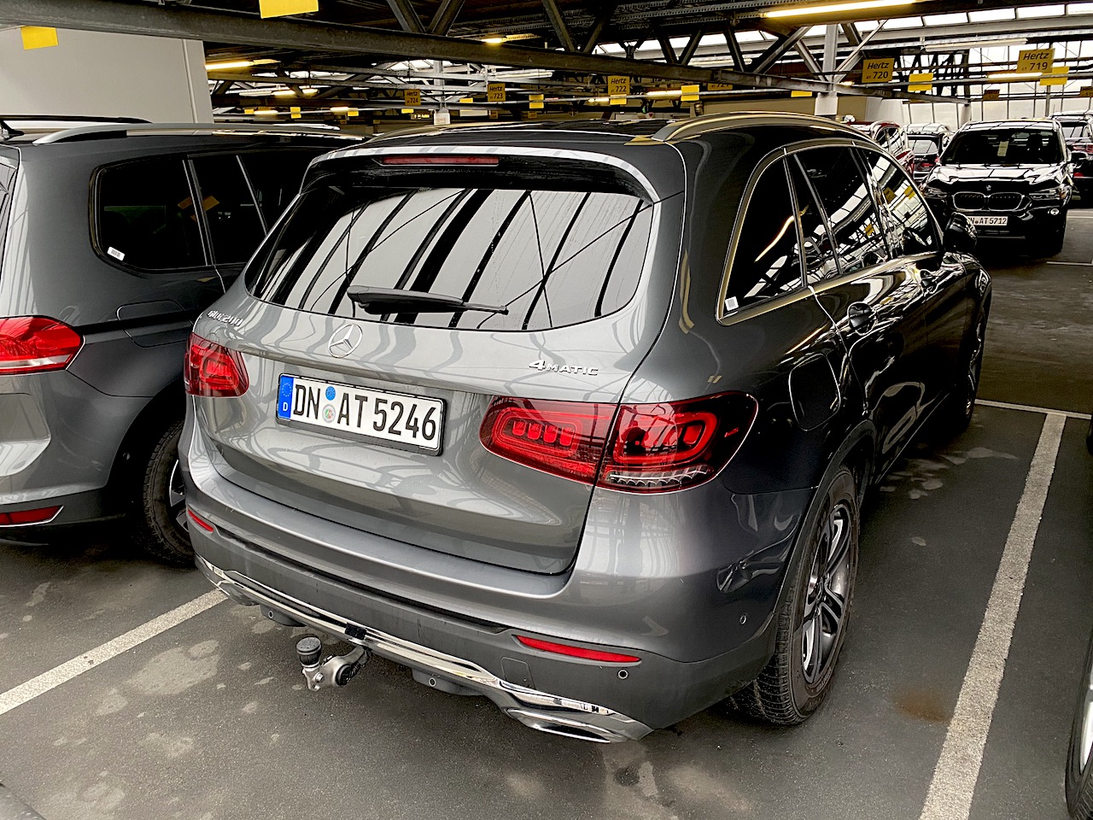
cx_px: 546
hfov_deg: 67.3
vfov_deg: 53.1
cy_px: 410
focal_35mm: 26
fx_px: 821
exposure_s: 1/83
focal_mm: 4.25
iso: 125
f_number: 1.8
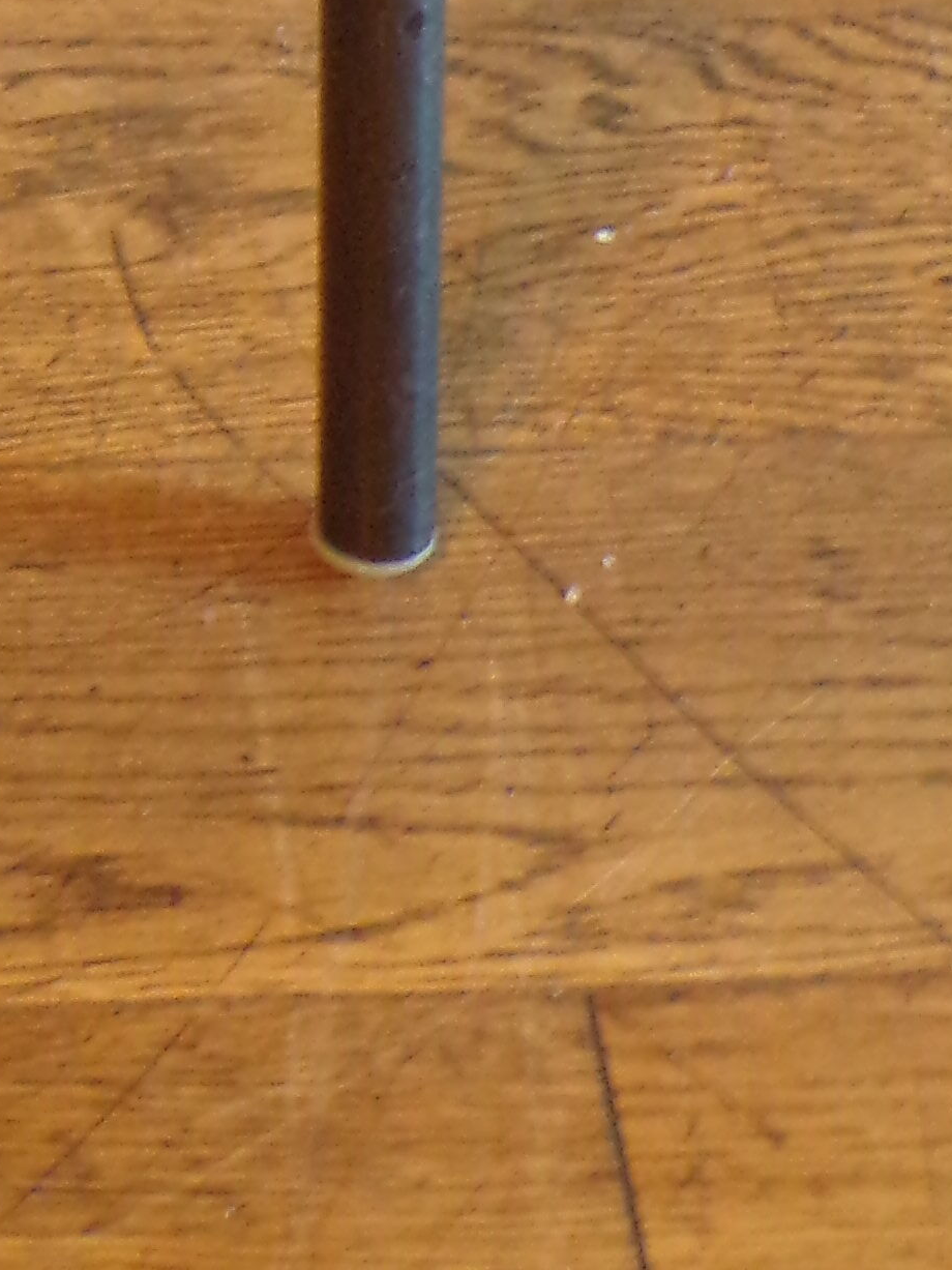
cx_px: -378
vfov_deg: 12.9
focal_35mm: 139
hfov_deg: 10.4
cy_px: -1007
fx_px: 5098
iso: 400
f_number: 3.3
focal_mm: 6.6
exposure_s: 1/14
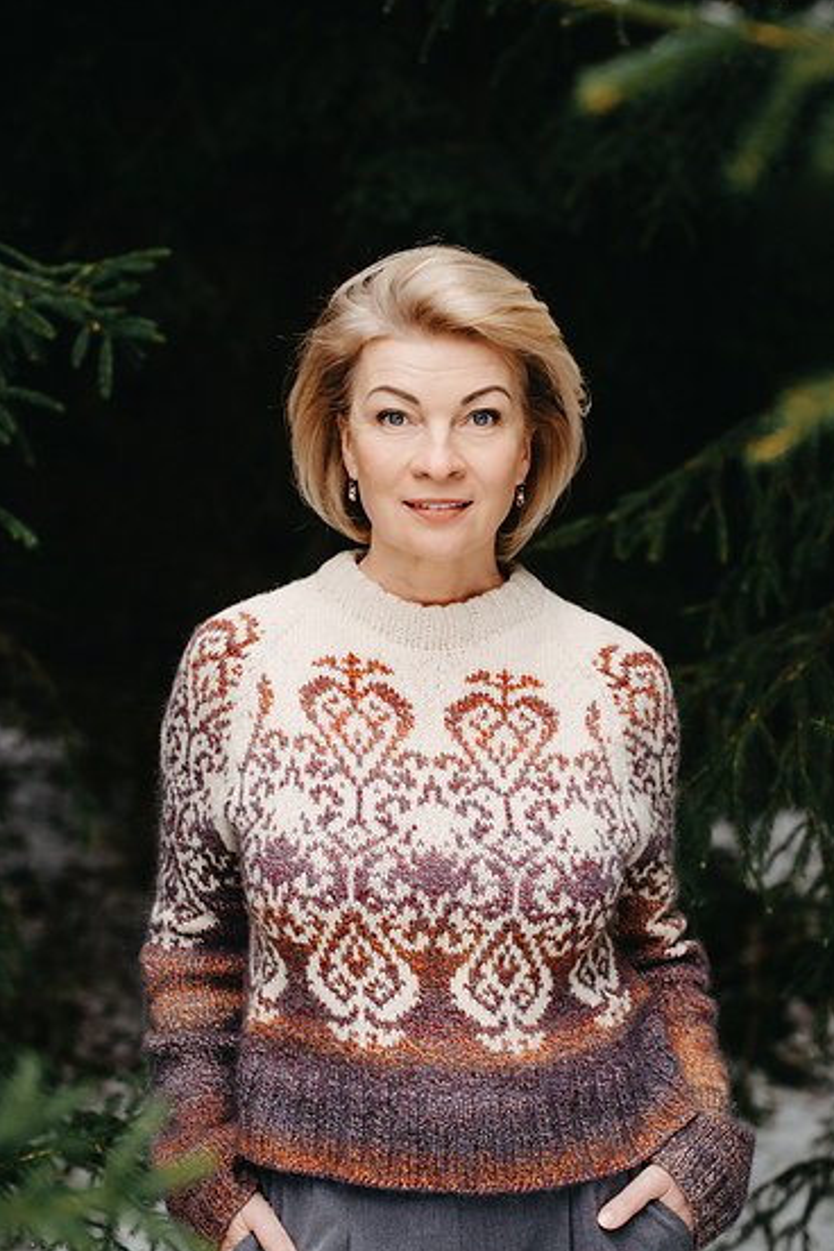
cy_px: 716
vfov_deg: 34.4
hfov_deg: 23.4
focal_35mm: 58
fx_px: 2015
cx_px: 443
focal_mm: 50
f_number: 2.8
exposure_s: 1/250
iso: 100
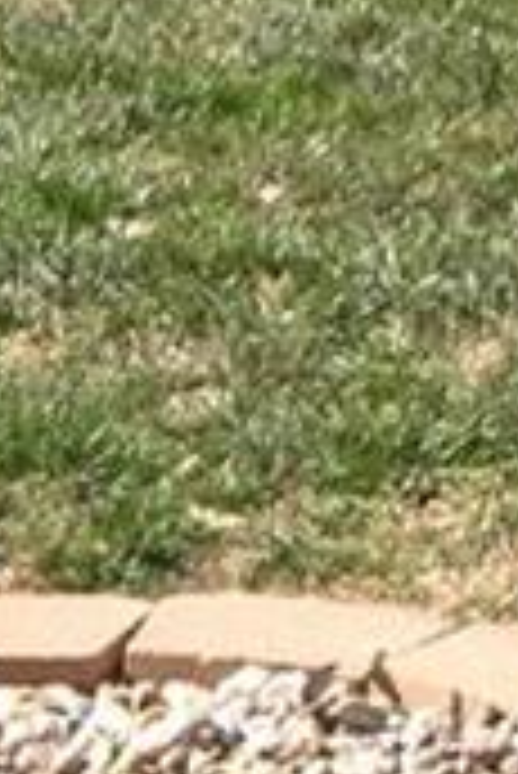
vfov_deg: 6.4
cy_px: -1395
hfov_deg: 4.5
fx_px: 6397
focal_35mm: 297
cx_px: 1234
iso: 400
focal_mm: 16
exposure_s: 1/400
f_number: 9
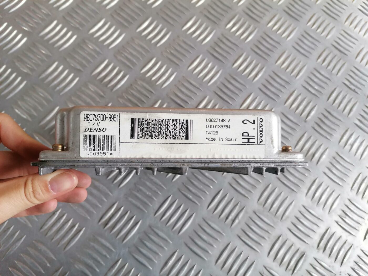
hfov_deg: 65.3
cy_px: 138
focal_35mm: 27
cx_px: 184
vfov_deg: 51.4
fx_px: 287
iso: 200
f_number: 1.8
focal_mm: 4.75
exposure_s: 1/33.3
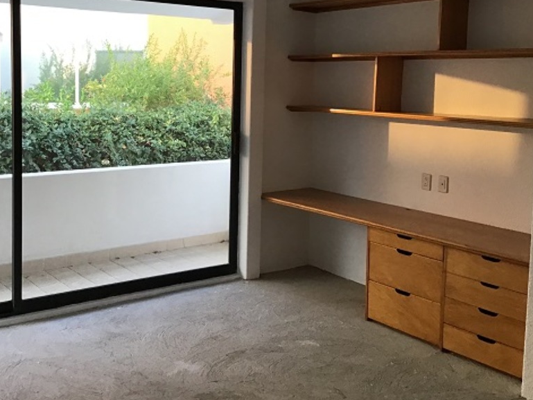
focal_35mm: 43
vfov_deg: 33.3
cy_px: 137
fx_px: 662
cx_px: 209
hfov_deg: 43.6
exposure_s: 1/30
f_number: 2.4
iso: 32
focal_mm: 3.3
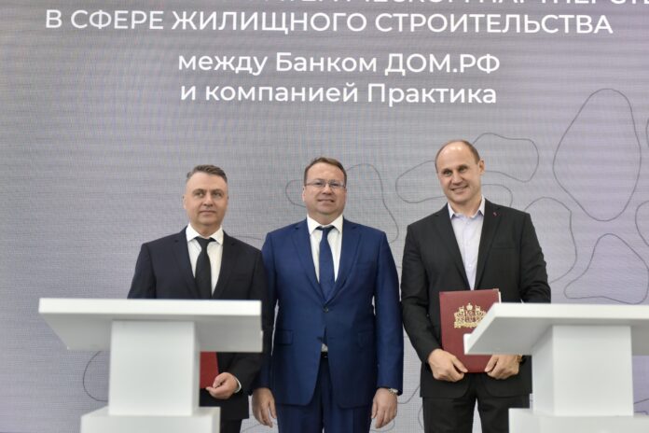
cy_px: 216
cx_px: 324
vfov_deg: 26.0
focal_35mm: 52
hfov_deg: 38.2
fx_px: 937
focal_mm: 52
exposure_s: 1/800
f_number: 2.8
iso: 2200
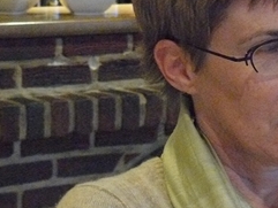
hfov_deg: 11.7
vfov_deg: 8.9
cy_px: 80
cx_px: 284
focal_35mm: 167
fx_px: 1342
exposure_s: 1/8
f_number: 3.2
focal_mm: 11.2
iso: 800
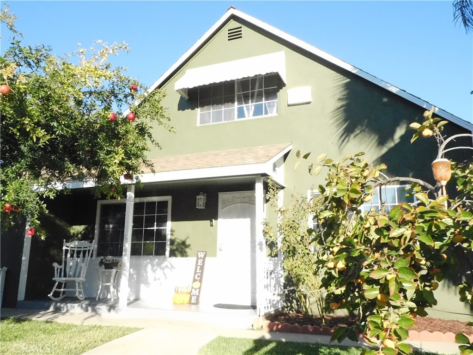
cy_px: 178
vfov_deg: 46.8
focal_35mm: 30
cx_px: 236
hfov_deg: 60.0
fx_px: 410
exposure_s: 1/1500
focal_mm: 5.3
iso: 1600
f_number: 6.4
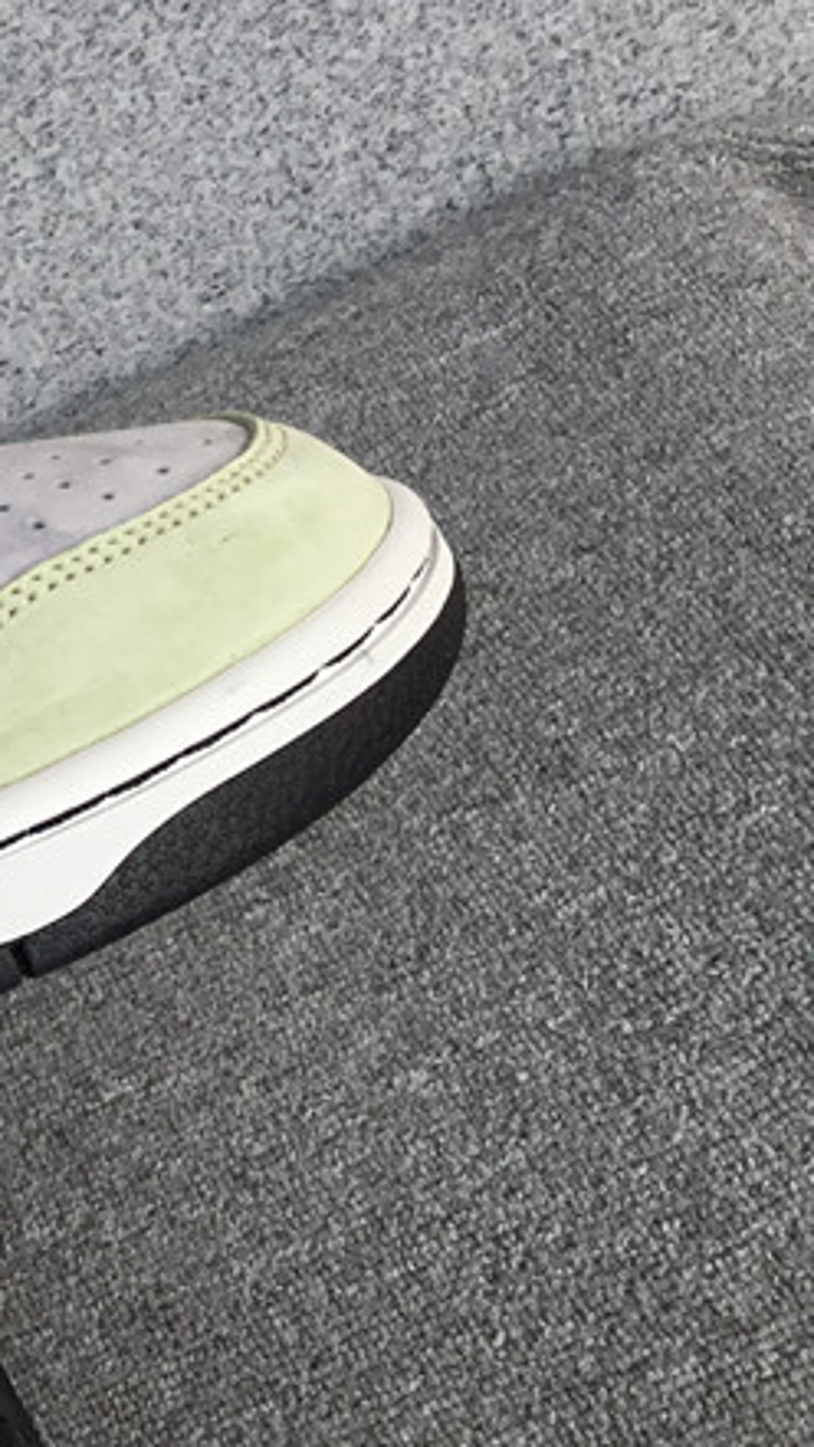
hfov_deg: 15.3
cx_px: -610
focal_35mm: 69
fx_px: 2648
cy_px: 710
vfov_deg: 30.6
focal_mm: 3.3
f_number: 2.4
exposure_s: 1/482
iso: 25
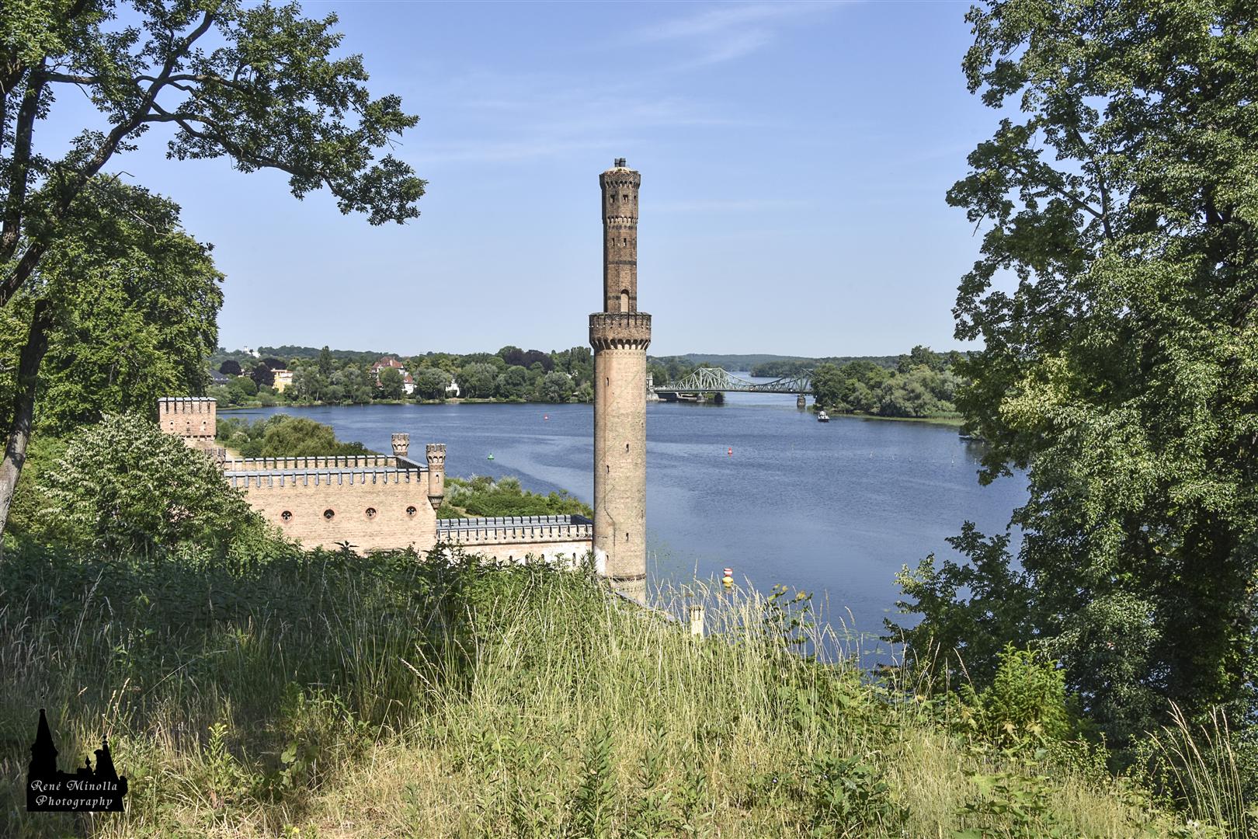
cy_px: 420
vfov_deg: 34.2
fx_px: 1363
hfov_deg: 49.6
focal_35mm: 39
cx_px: 629
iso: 200
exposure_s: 1/100
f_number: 18
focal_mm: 26
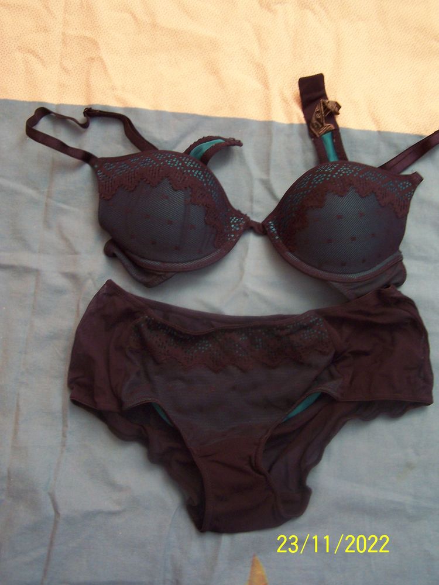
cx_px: 220
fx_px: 643
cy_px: 292
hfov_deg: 37.7
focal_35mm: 38
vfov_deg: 49.0
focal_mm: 6.3
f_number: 2.8
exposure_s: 1/8
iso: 140
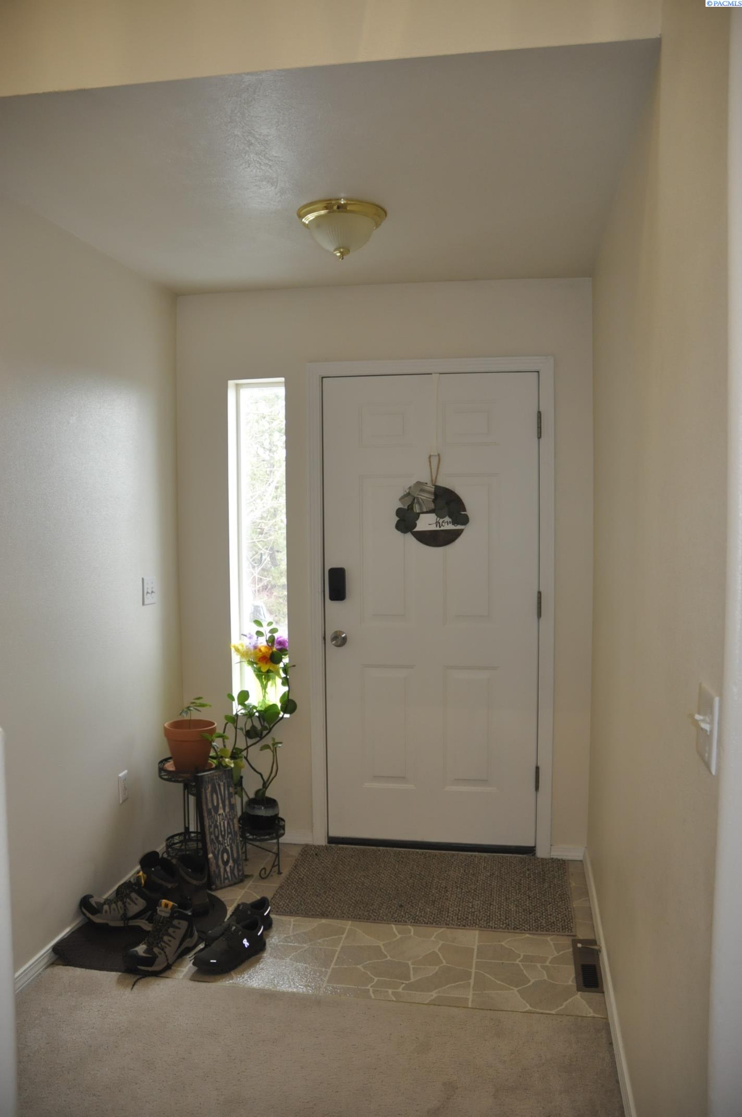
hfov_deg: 47.8
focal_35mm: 27
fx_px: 837
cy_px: 558
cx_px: 371
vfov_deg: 67.4
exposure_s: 1/100
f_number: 3.5
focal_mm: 18
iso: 800
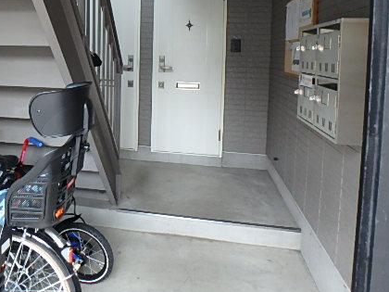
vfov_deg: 43.0
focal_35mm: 32
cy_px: 80
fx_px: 360
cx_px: 126
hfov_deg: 55.5
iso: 400
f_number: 3.5
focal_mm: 3.7
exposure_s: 1/30
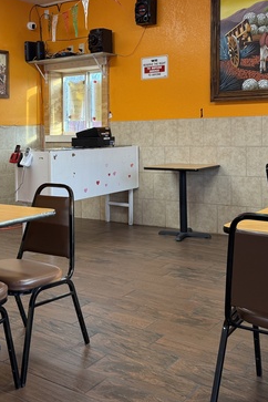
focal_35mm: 44
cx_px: 95
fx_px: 491
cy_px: 138
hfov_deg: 30.3
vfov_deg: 43.9
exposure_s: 1/60
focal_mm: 6.76
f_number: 1.78
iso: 125
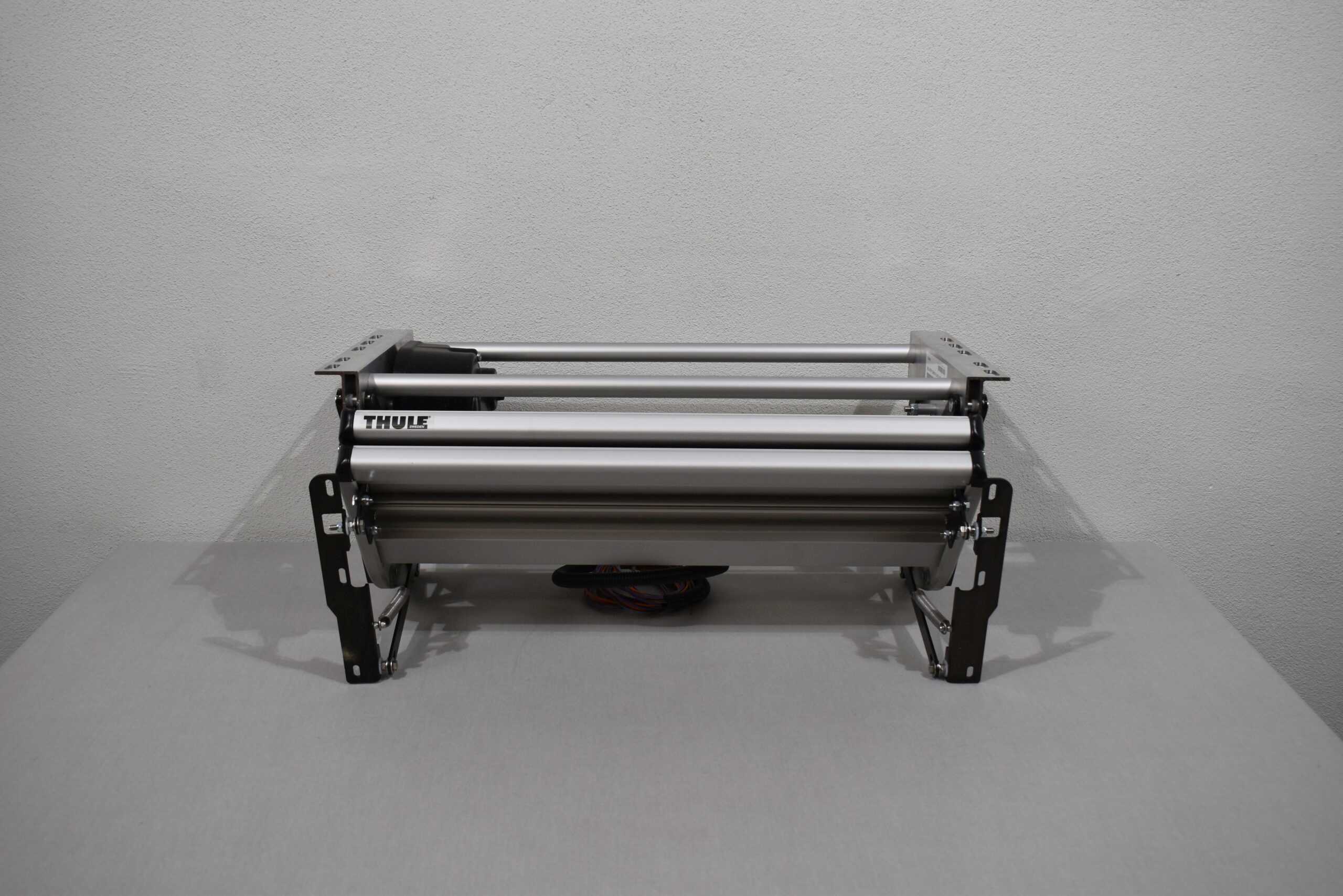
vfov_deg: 38.4
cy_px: 448
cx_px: 672
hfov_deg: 55.1
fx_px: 1287
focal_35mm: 34
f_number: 5.6
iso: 360
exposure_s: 1/125
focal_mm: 23
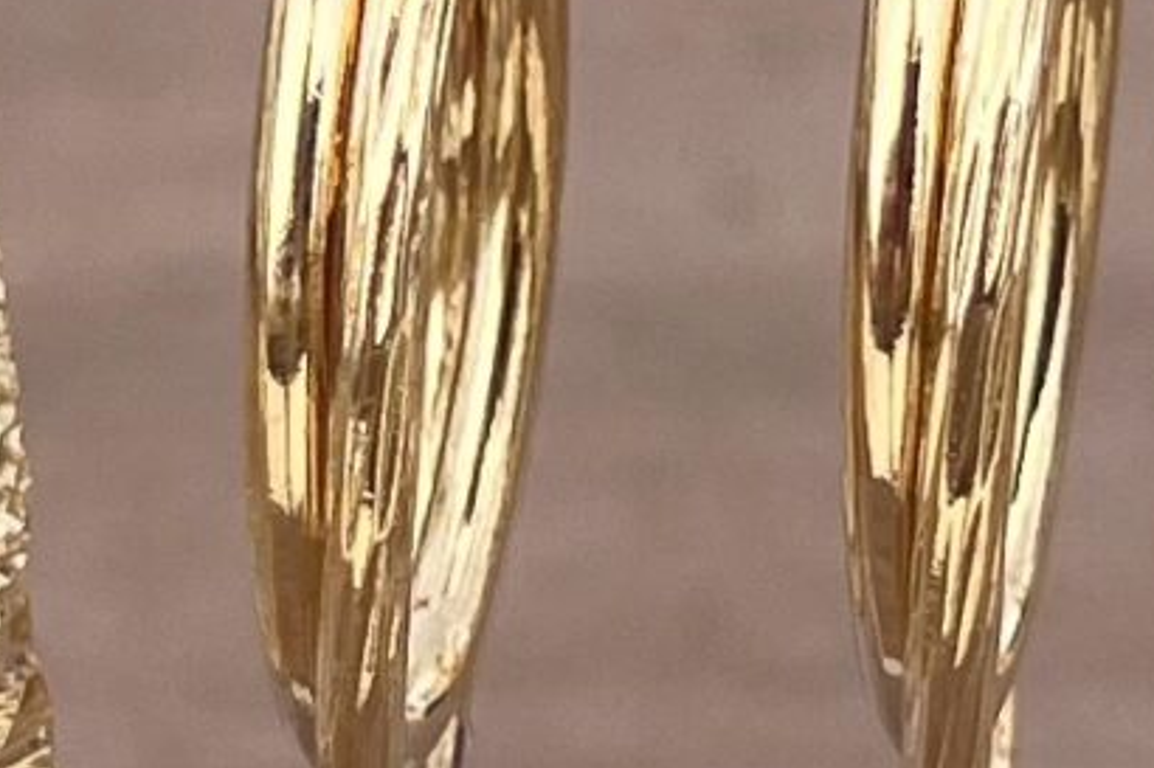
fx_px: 5415
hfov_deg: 12.2
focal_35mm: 169
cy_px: 726
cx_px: 746
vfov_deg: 8.1
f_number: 1.5
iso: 50
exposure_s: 1/2994
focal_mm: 5.7
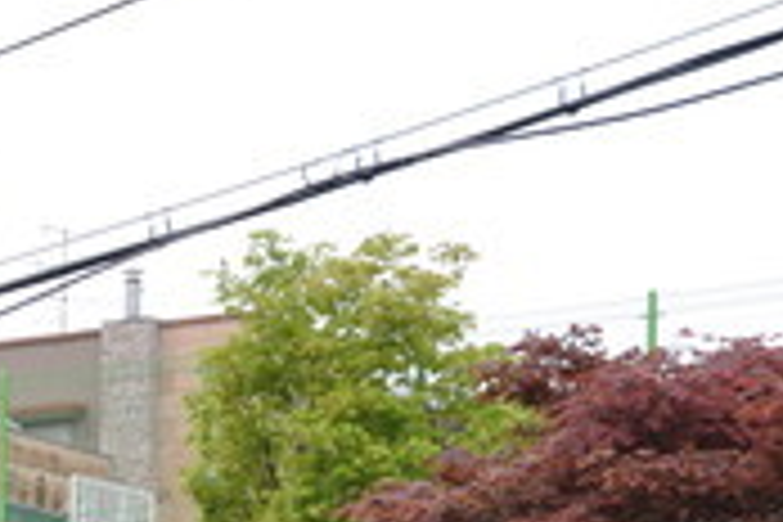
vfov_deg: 5.1
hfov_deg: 7.5
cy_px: 1010
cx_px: -765
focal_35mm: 265
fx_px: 5763
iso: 200
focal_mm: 44
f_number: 10
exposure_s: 1/100
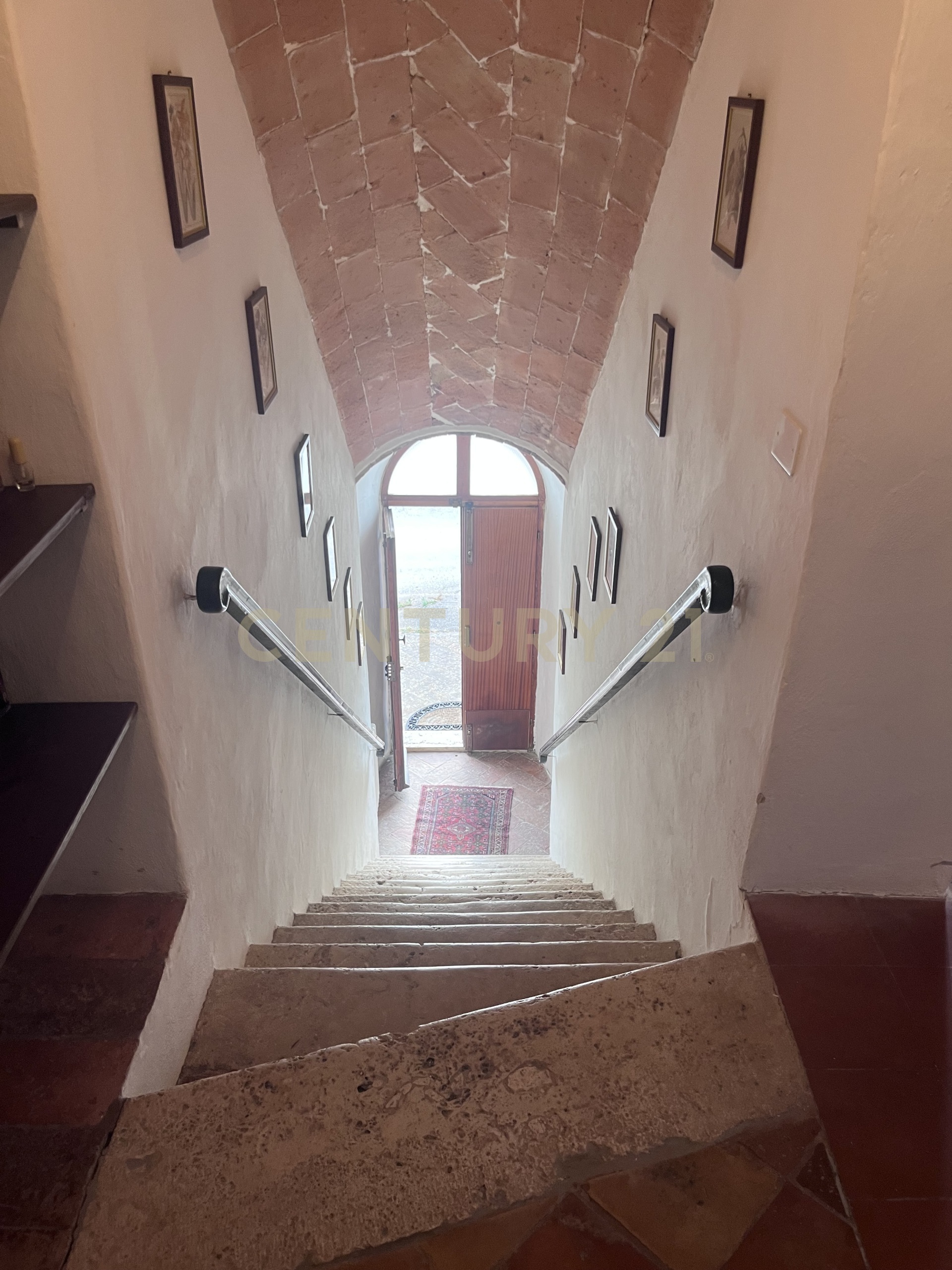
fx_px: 953
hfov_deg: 53.1
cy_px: 635
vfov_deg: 67.3
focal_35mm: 26
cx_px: 476
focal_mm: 5.1
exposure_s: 1/50
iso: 80
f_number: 1.6
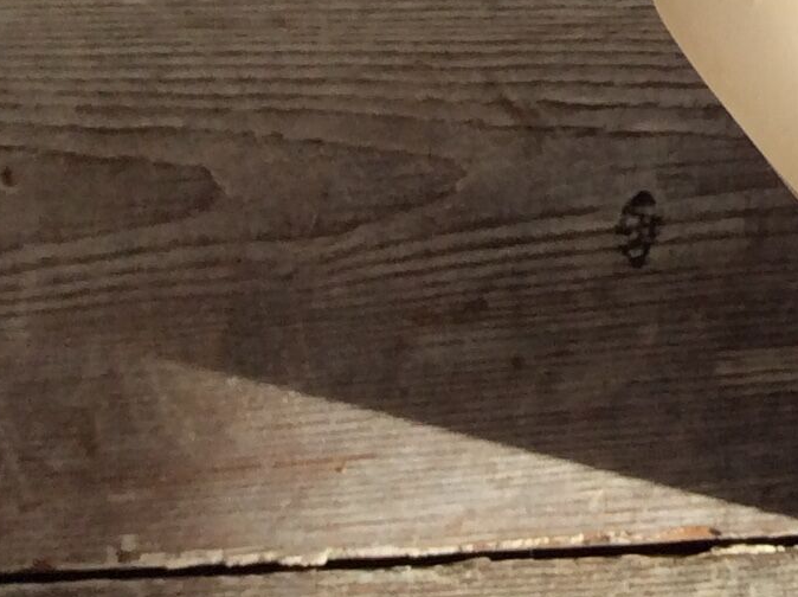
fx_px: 2832
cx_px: 1427
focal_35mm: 123
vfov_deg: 11.3
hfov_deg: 14.2
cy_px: -441
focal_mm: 3.3
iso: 32
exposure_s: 1/302
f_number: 2.4
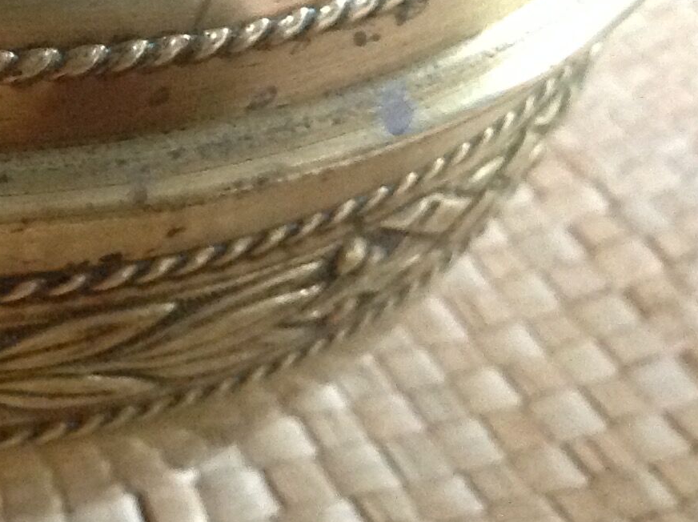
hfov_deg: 17.4
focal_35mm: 104
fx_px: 2095
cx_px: -273
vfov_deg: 13.8
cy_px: -79
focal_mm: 4.28
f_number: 2.4
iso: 500
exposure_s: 1/15
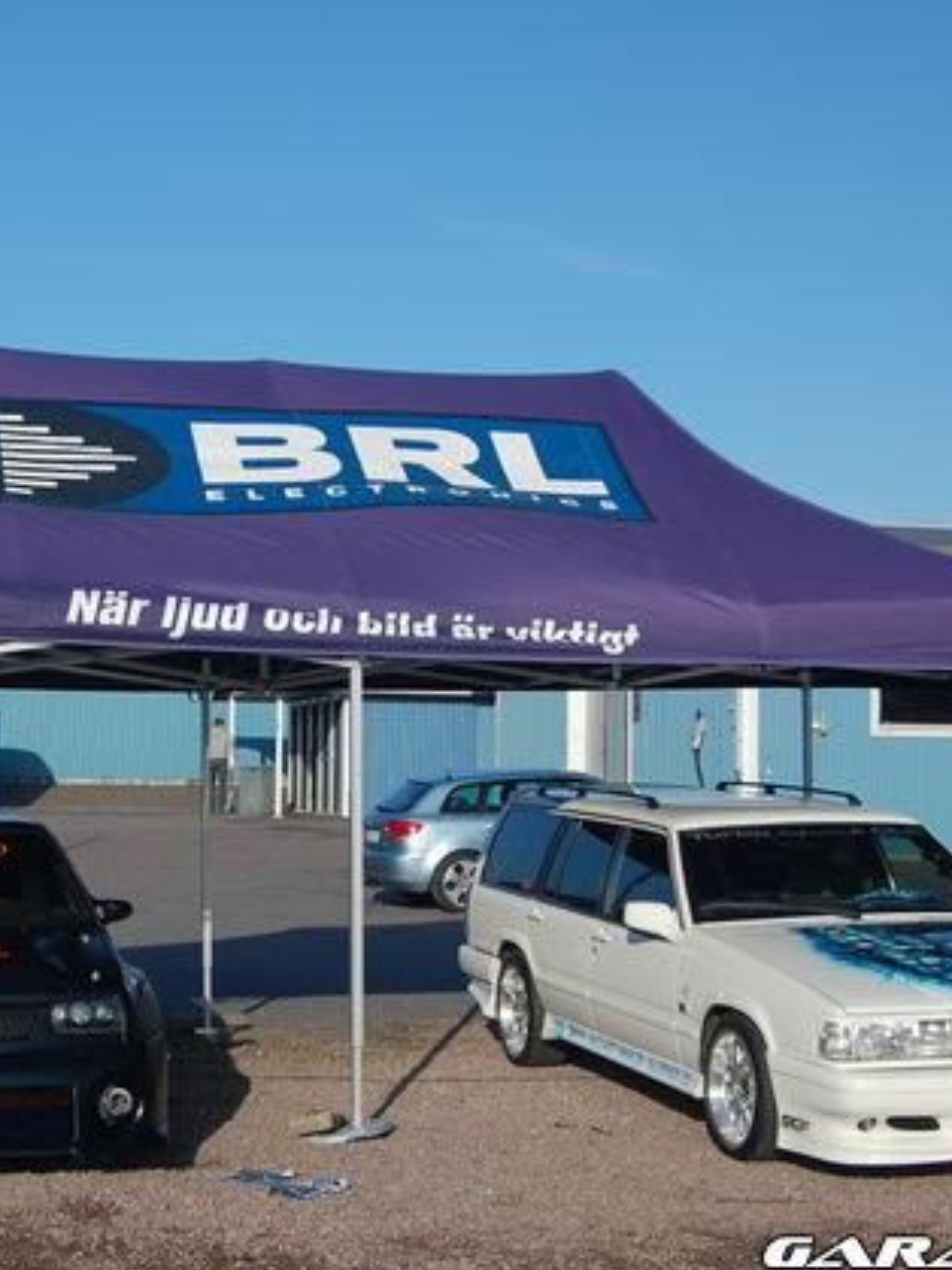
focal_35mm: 66
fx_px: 2421
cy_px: 640
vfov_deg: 29.4
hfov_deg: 22.1
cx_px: 312
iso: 200
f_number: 7.1
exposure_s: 1/200
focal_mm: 30
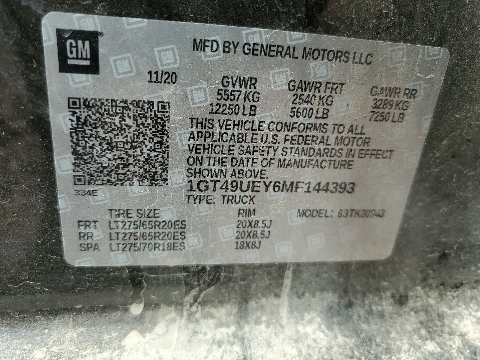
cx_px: 240
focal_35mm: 26
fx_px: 361
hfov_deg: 67.3
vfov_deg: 53.1
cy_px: 180
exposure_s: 1/909
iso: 50
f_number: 1.5
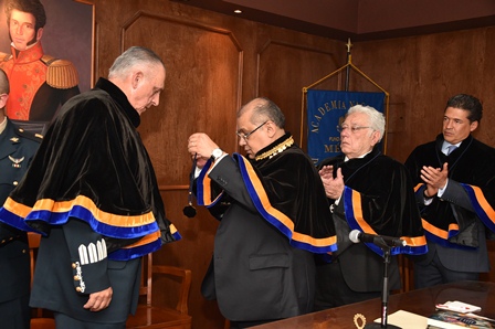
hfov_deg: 44.5
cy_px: 164
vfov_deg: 30.5
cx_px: 248
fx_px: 605
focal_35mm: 44
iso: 3200
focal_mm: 44
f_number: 6.7
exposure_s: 1/250
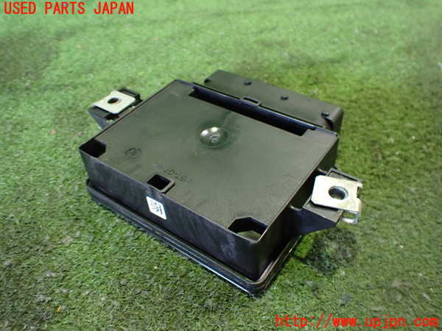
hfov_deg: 60.0
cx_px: 221
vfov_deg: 46.8
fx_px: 383
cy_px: 166
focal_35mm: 30
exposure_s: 1/30
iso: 1000
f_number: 2.3
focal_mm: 5.4
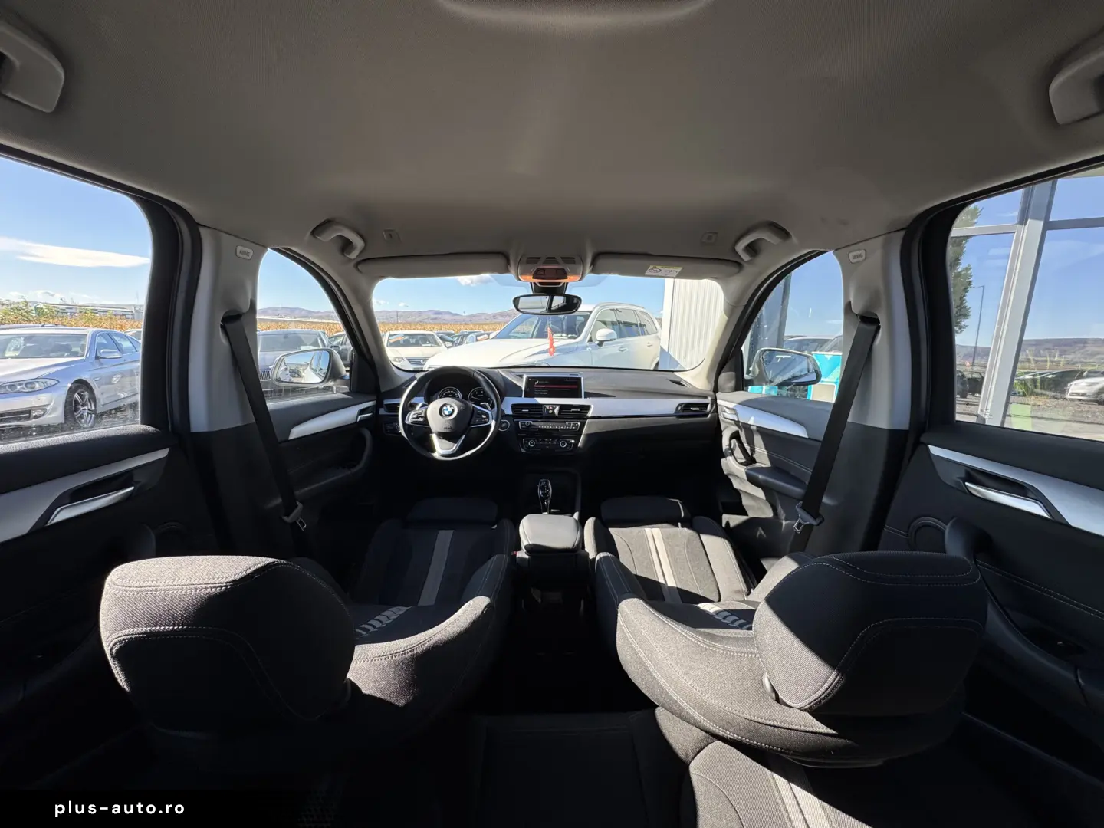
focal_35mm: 14
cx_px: 552
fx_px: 446
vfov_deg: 85.7
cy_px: 414
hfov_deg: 102.1
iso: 40
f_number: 2.2
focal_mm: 2.22
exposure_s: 1/249
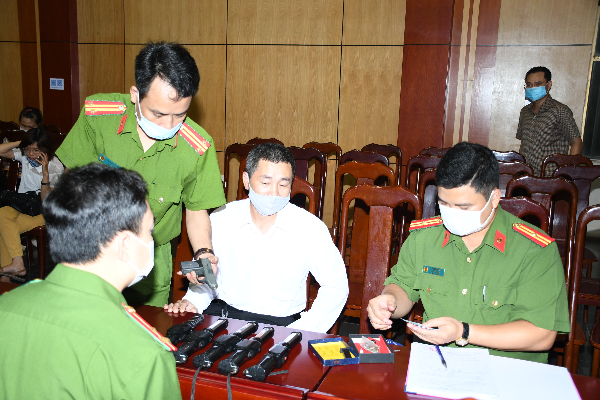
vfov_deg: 36.9
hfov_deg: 53.1
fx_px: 600
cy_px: 200
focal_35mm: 36
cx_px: 300
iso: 320
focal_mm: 24
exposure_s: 1/200
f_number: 3.8
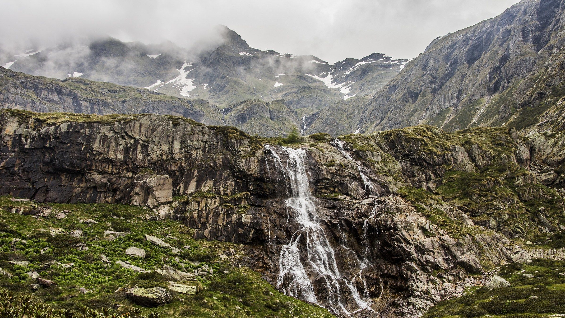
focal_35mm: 38
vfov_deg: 31.1
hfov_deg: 52.8
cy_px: 187
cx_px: 283
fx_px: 569
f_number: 10
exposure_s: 1/200
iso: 400
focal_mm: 24
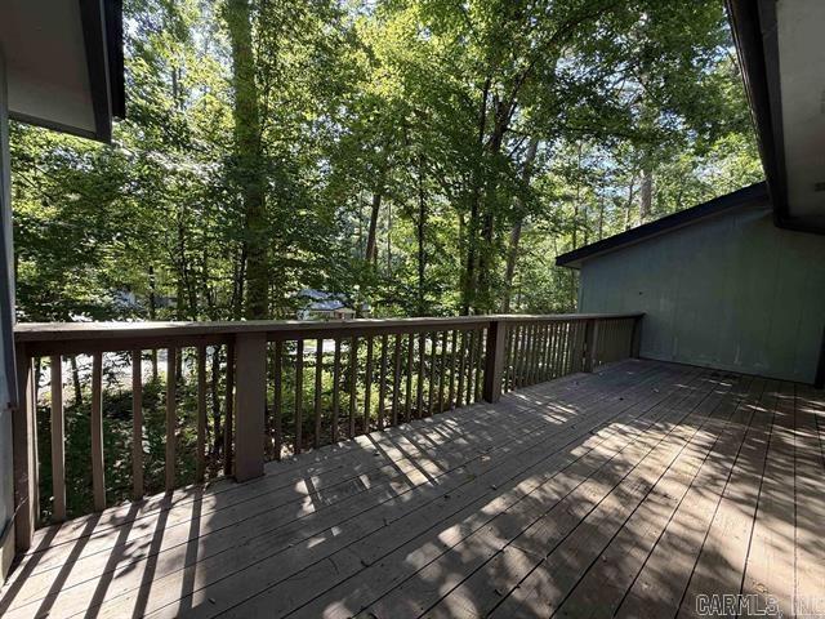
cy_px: 310
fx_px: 334
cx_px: 412
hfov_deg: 102.1
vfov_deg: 85.7
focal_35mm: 14
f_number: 2.2
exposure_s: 1/99
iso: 64
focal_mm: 2.22
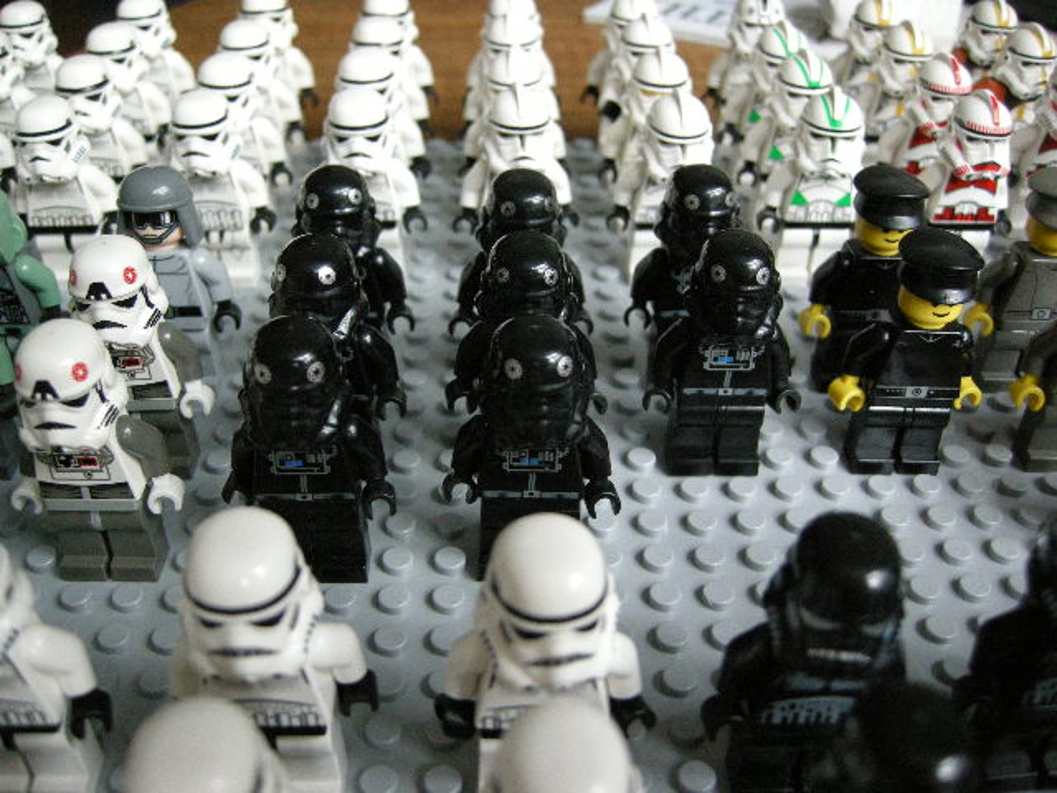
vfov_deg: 39.7
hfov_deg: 51.4
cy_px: 396
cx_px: 528
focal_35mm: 36
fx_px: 1099
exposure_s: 1/46.7
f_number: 2.7
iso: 400
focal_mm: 7.5
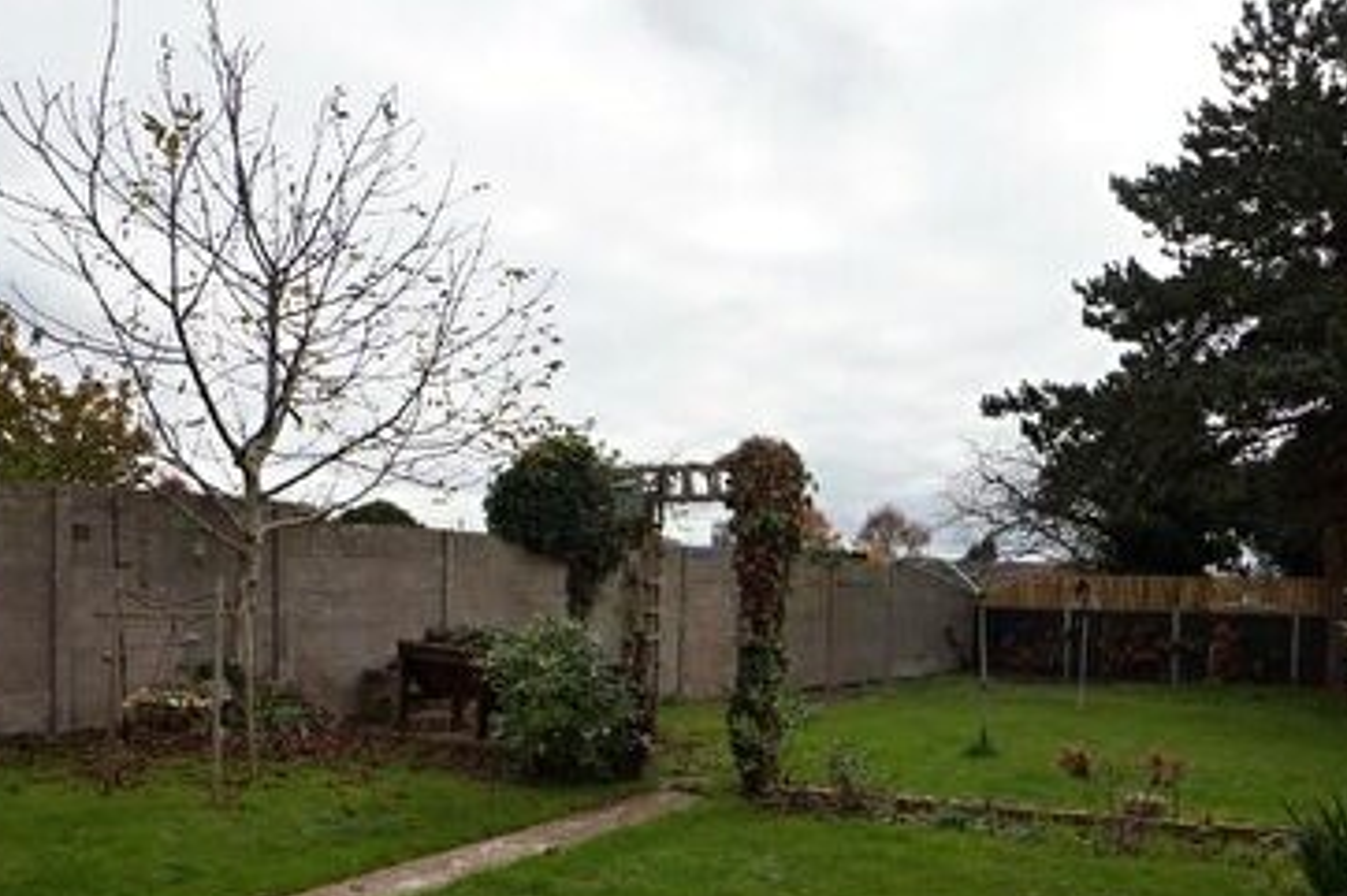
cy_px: 621
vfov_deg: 44.1
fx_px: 1085
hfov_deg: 63.4
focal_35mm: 29
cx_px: 770
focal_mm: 10
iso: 100
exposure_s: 1/100
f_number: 9
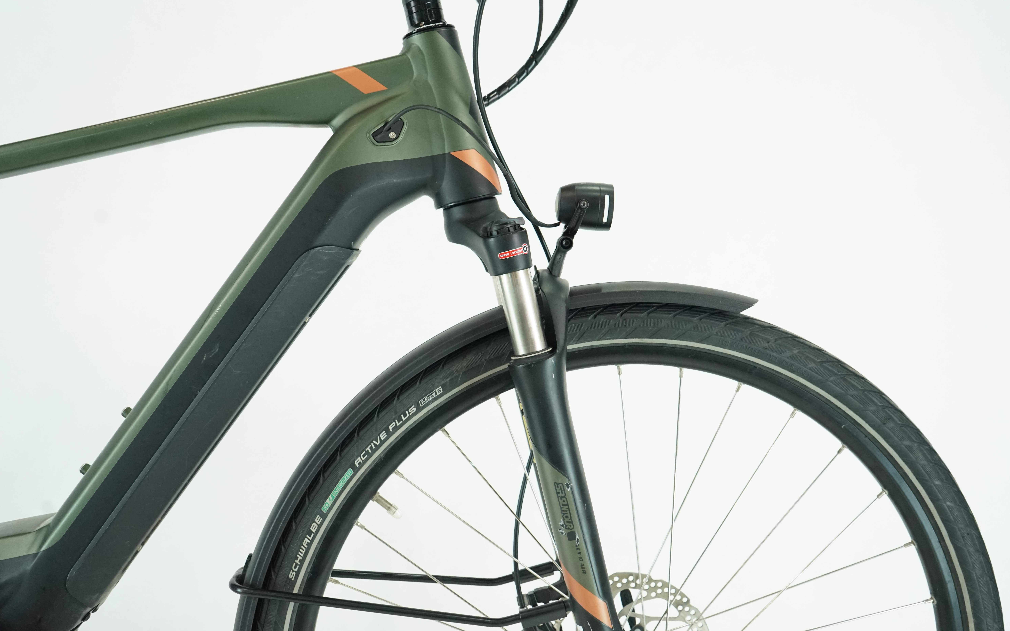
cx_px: 510
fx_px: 936
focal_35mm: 34
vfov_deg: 37.3
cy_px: 300
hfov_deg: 56.7
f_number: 5.6
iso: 2500
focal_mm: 33
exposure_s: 1/200
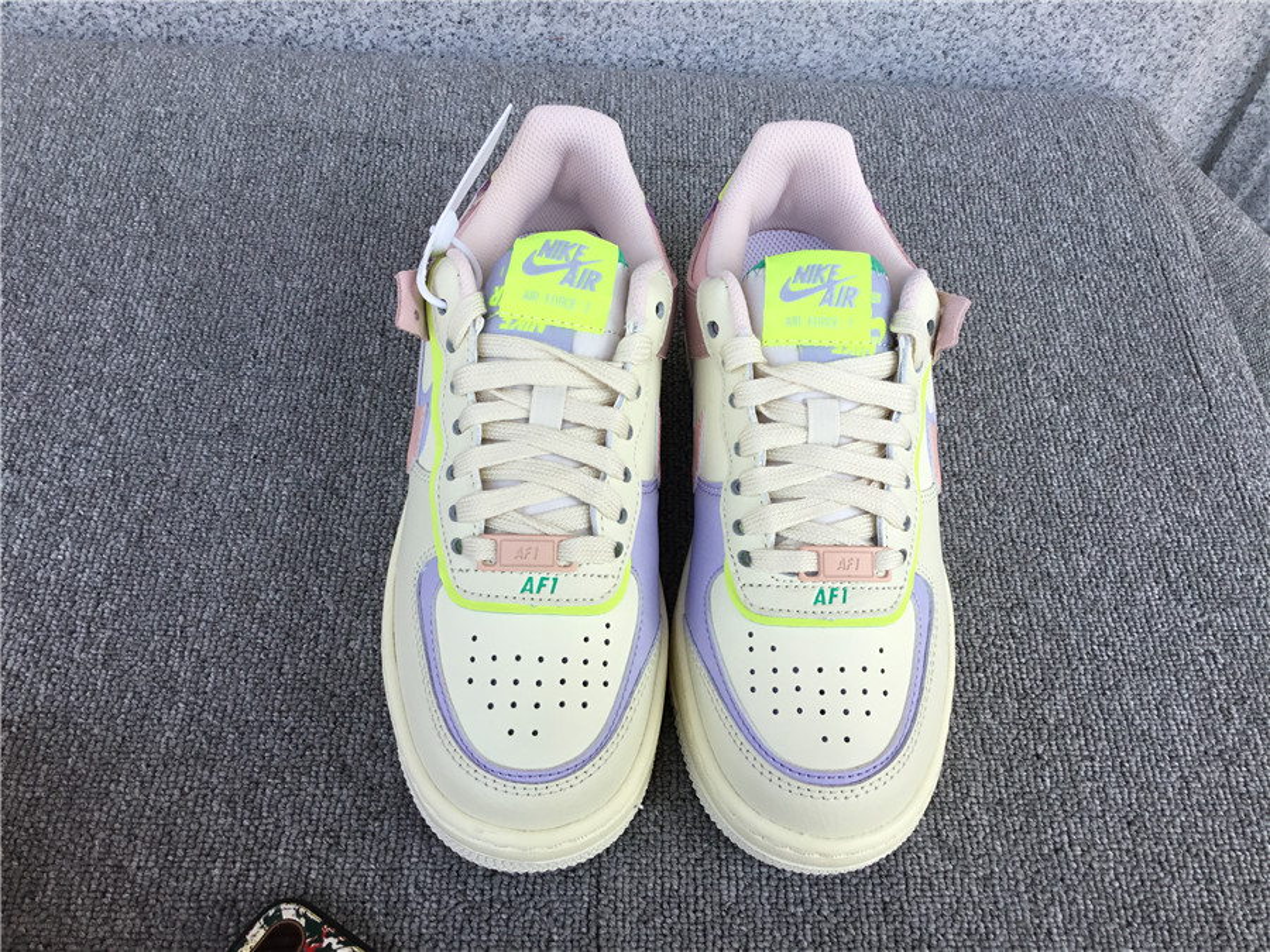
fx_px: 1137
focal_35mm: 31
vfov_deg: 45.4
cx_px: 635
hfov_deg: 58.4
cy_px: 476
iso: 25
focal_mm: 3.3
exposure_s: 1/293
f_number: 2.4
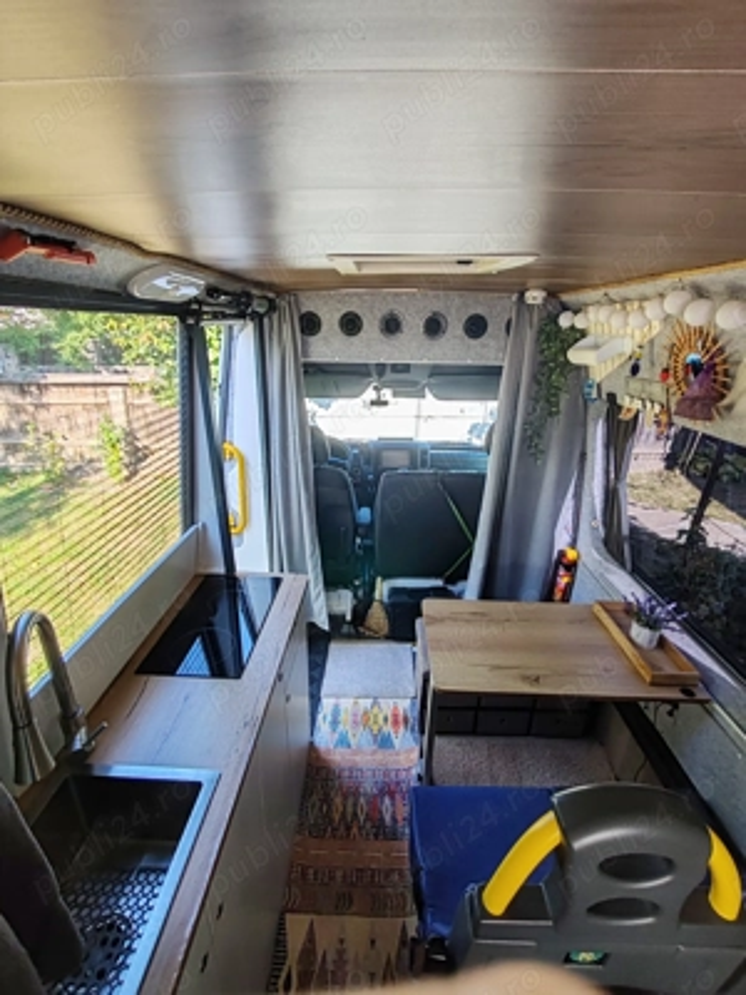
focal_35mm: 16
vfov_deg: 94.5
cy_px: 498
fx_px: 460
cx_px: 373
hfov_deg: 78.1
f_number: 2.2
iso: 64
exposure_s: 1/100
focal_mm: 1.96
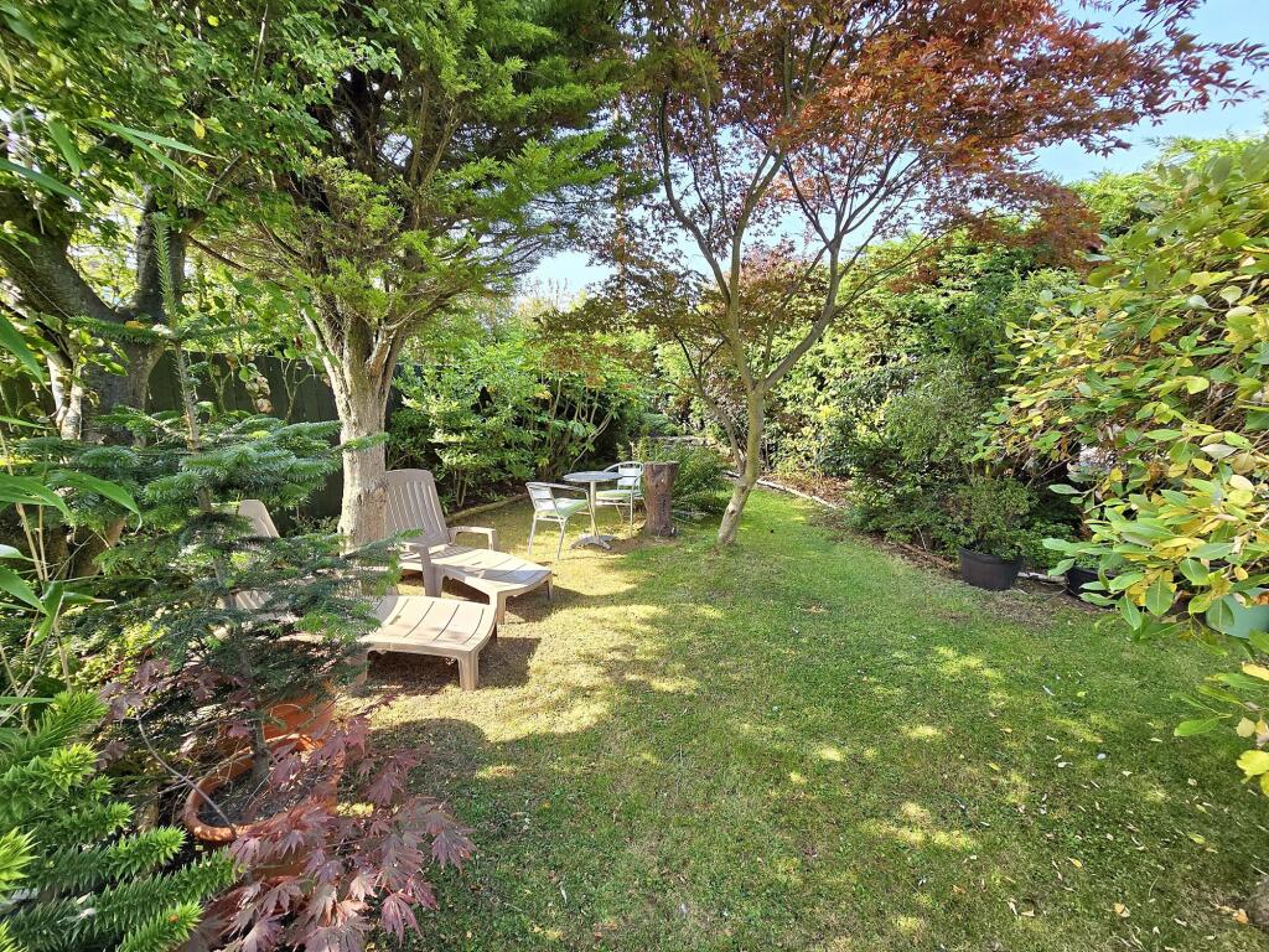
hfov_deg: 106.2
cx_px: 634
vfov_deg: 89.9
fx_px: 477
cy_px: 476
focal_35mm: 13
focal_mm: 2.2
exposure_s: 1/280
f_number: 2.2
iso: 50
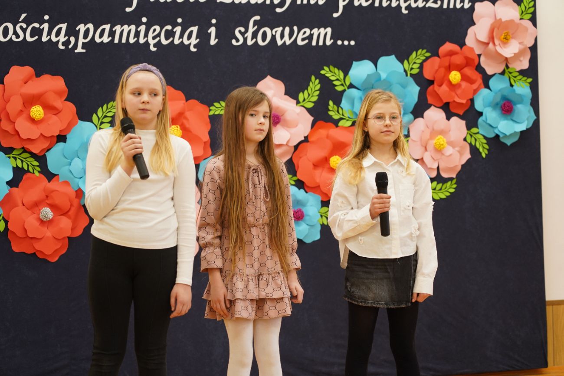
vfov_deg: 13.7
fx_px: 1567
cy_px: 188
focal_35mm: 100
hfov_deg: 20.4
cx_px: 282
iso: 1600
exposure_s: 1/125
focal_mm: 100
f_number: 4
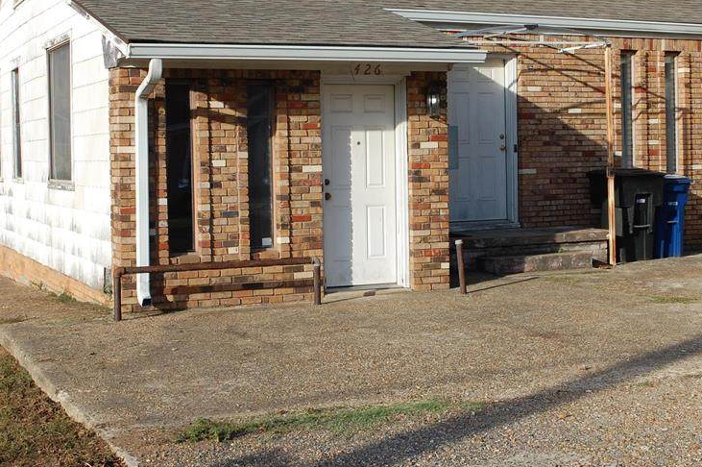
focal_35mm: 63
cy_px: 182
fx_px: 1227
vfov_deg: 21.5
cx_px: 400
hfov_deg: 31.9
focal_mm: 30
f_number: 9
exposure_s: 1/320
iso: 200
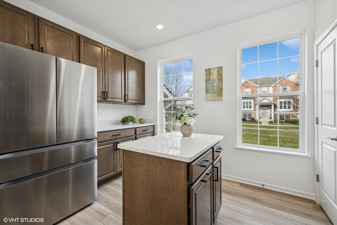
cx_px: 168
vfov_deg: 77.3
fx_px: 140
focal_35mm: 15
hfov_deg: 100.4
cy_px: 112
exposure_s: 1/60
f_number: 9.5
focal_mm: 15
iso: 200
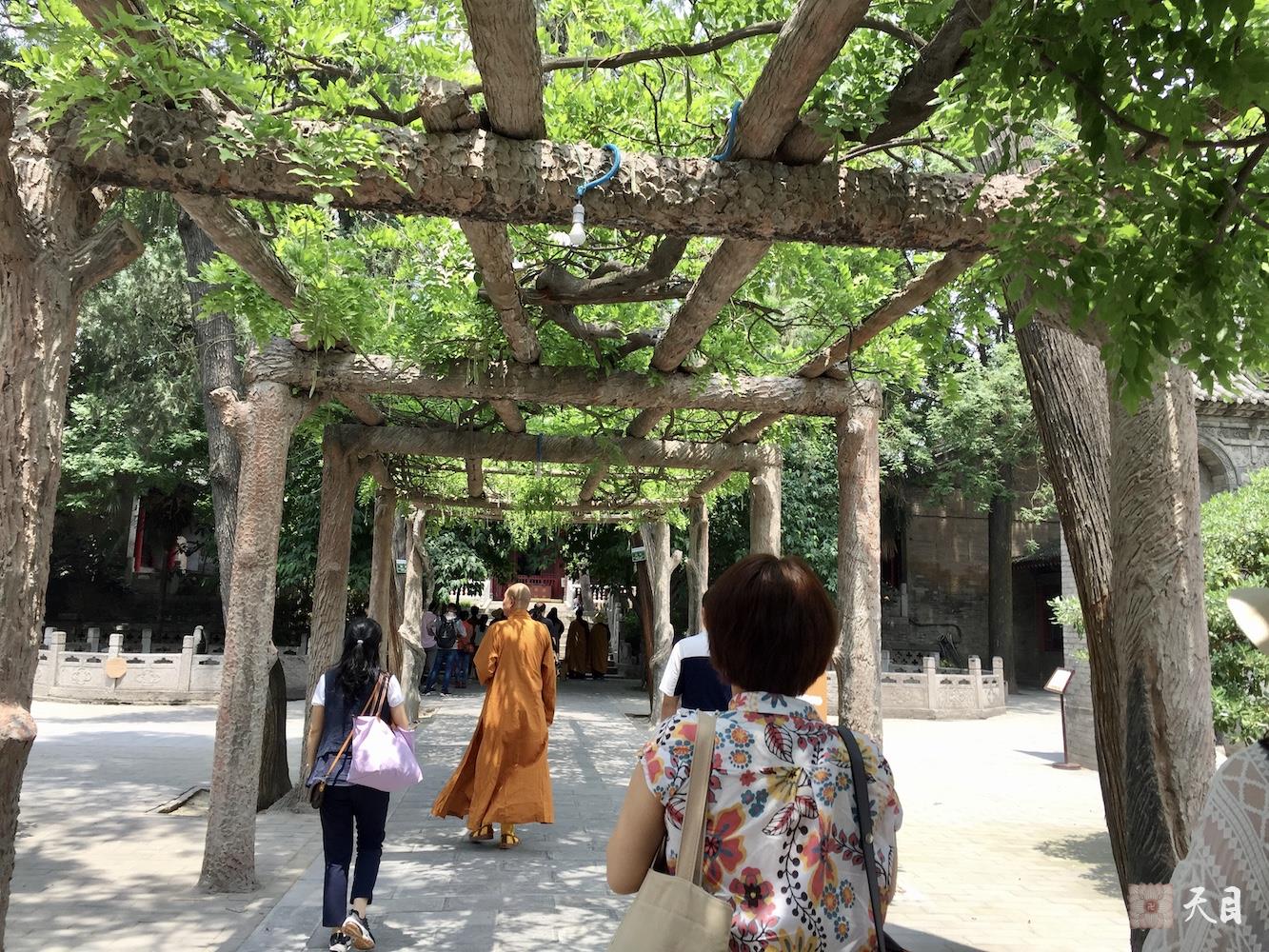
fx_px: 1063
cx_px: 634
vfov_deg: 48.2
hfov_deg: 61.7
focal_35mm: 29
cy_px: 476
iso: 32
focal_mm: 4.15
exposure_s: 1/482
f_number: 2.2
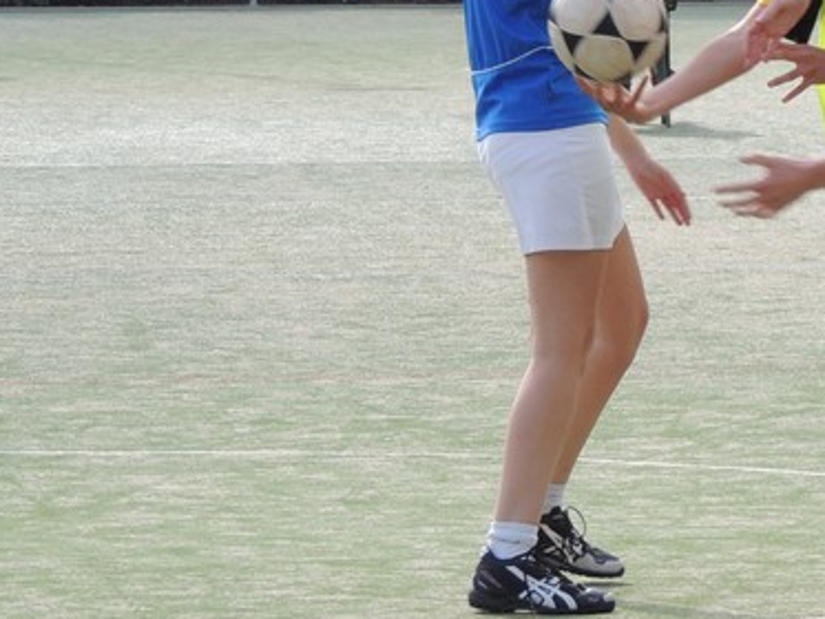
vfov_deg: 4.5
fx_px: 7844
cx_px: 838
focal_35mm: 329
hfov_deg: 6.0
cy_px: 164
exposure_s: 1/320
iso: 100
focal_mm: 21.4
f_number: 4.2
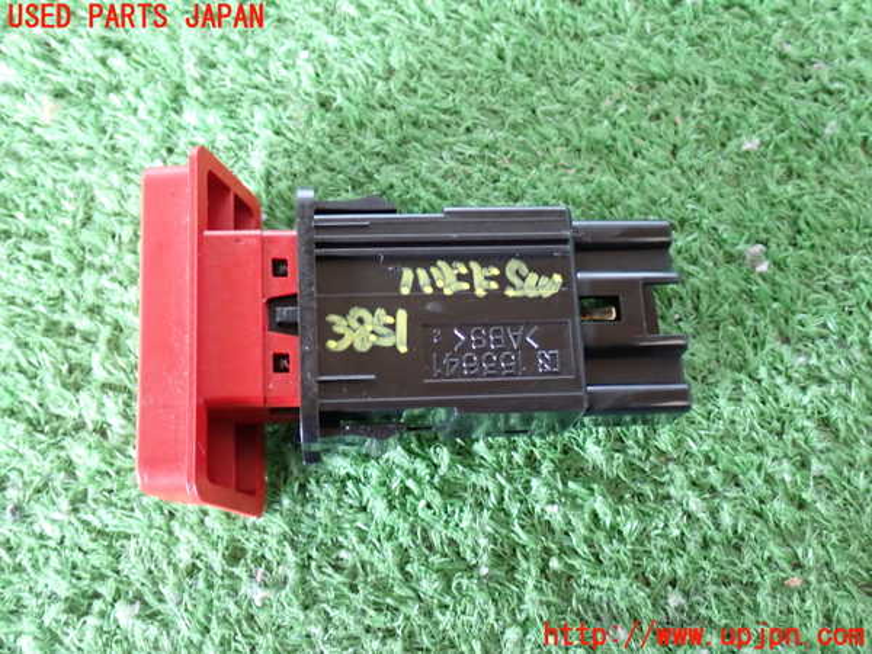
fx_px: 1108
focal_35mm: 44
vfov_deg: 32.9
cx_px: 436
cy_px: 327
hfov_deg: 42.9
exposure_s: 1/25
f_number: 2.9
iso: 800
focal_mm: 7.84
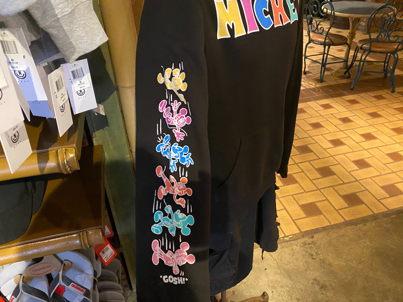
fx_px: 303
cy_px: 151
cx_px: 202
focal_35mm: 26
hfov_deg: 67.3
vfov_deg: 53.1
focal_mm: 4.25
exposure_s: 1/30
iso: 800
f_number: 1.8
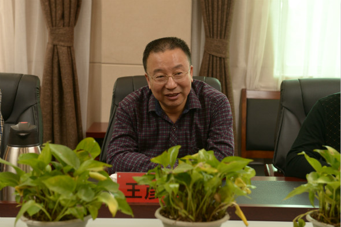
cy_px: 114
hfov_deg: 32.4
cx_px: 170
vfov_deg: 21.9
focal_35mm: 62
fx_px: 587
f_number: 5.6
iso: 1250
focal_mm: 62
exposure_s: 1/125
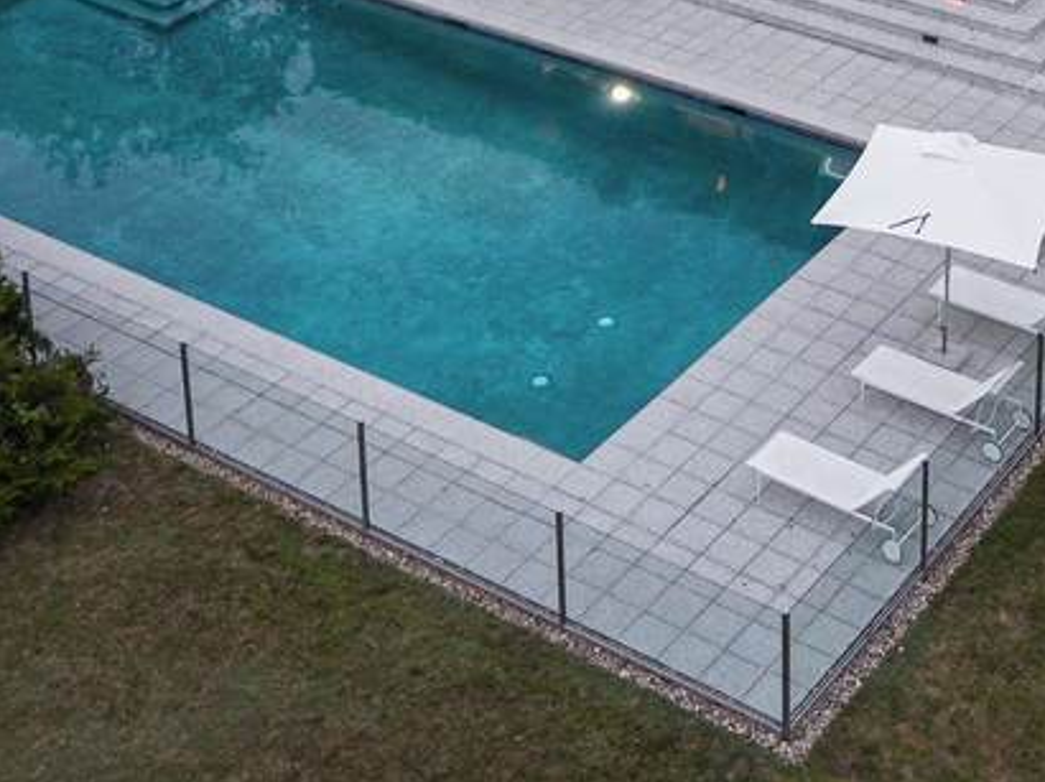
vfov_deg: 18.0
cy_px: -311
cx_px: 770
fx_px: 2263
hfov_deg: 25.7
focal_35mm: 75
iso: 400
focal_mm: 8.67
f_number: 1.8
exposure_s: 1/13
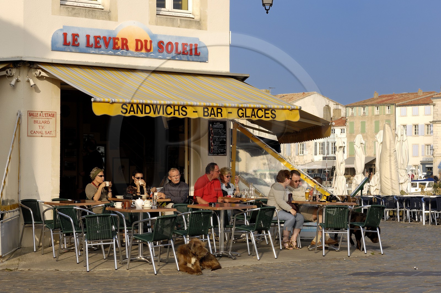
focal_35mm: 90
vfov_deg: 15.1
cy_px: 146
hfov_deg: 22.7
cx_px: 220
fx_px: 1101
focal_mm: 60
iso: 100
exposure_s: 1/160
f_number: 8
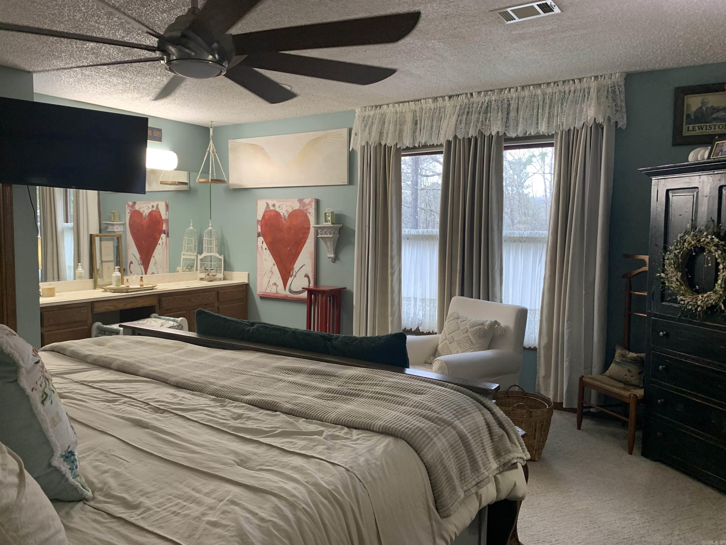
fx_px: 545
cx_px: 363
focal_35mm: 26
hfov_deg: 67.3
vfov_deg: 53.1
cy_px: 272
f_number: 1.8
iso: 125
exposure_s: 1/60
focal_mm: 4.25
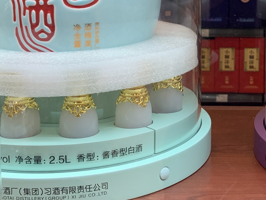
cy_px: 10
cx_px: 239
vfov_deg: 18.1
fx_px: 615
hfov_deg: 23.8
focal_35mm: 80
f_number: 1.8
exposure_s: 1/100
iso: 100
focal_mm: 4.25
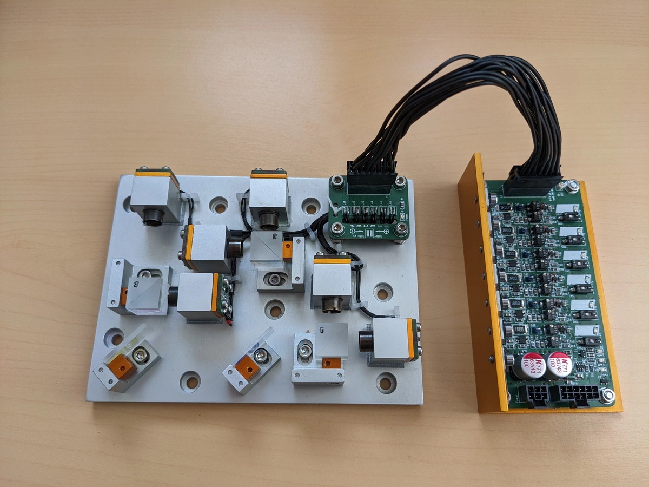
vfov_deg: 51.4
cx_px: 324
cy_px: 244
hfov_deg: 65.3
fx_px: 506
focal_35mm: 27
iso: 48
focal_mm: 4.38
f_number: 1.73
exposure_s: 1/215
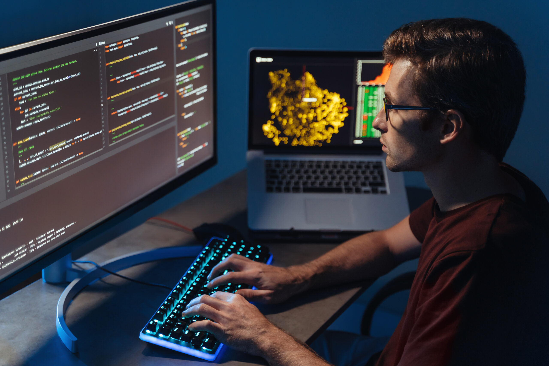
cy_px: 183
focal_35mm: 61
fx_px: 930
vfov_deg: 22.3
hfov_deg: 32.9
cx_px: 274
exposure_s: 1/50
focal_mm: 61
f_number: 2.8
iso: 1000
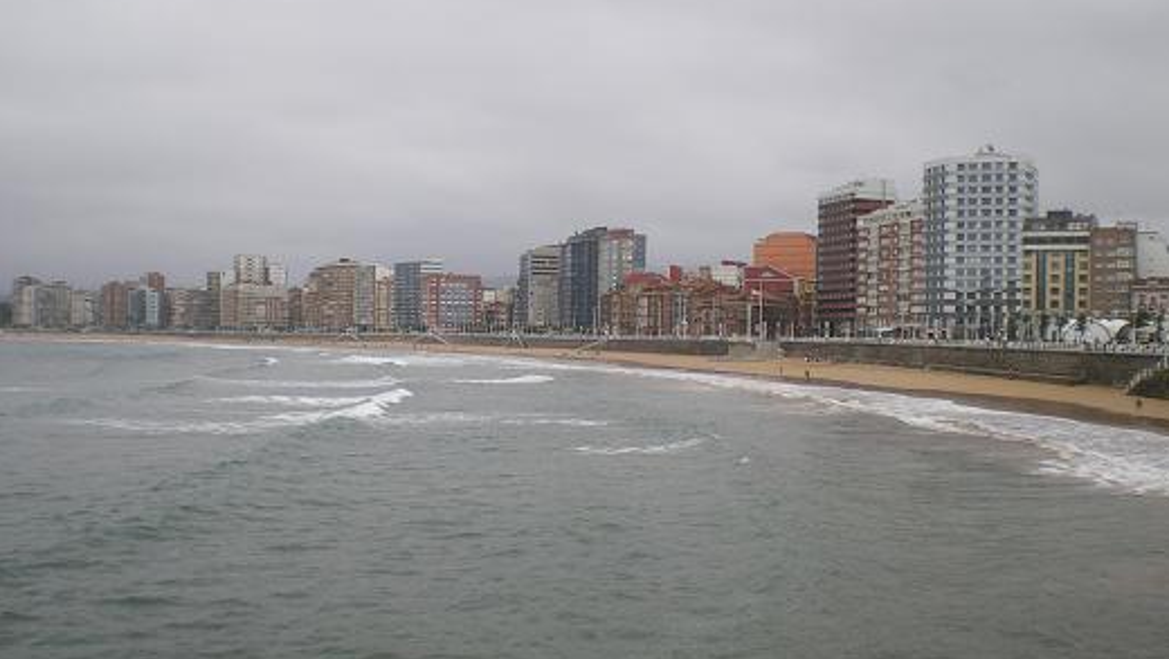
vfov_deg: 28.3
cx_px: 589
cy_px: 376
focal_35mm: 42
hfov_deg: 48.3
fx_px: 1302
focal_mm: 6.3
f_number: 4.6
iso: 64
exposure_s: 1/125
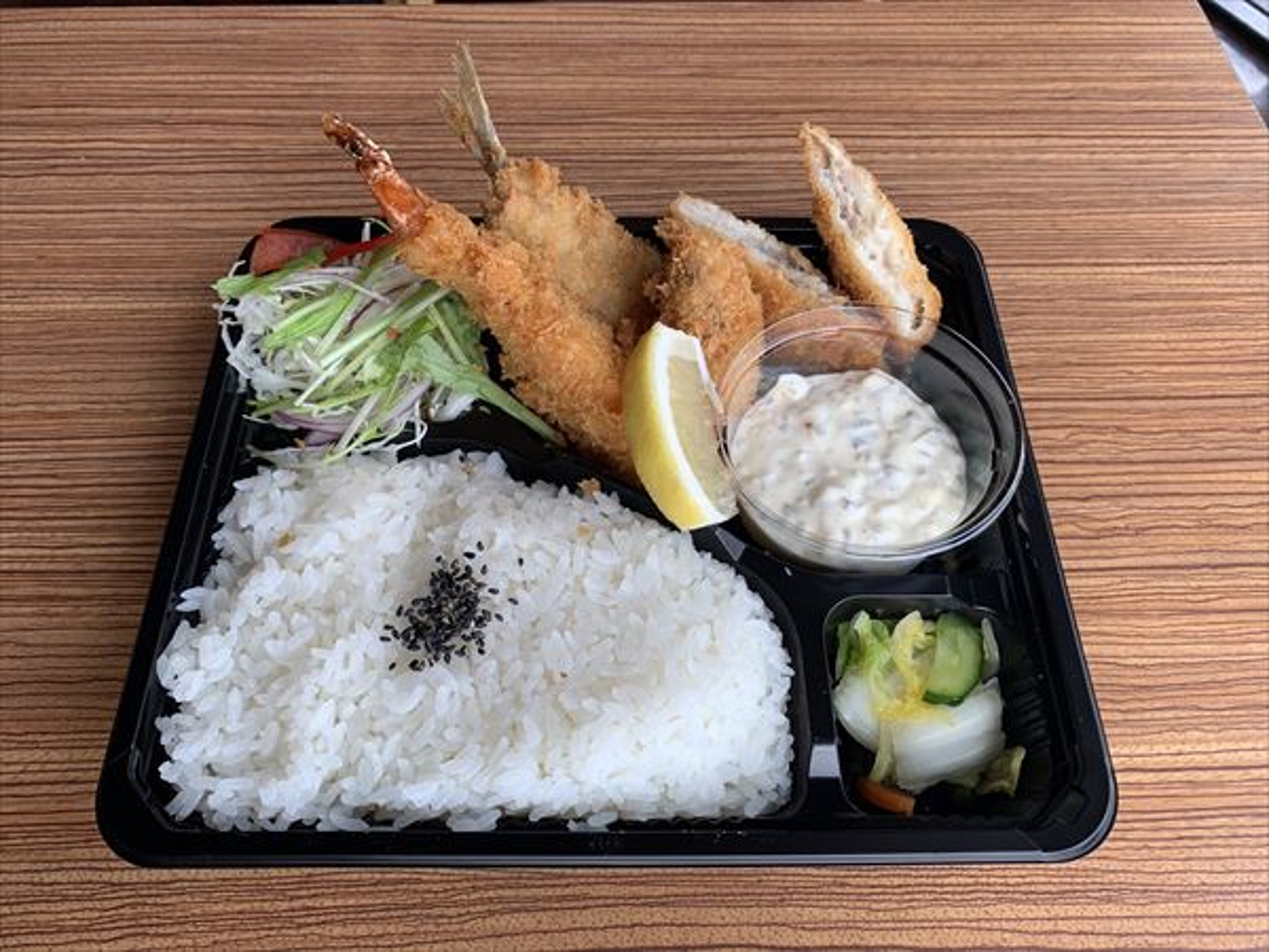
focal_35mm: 26
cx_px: 634
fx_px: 953
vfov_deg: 53.1
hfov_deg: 67.3
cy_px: 476
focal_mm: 4.25
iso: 25
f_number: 1.8
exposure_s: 1/135
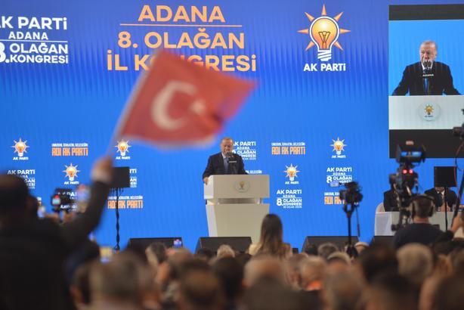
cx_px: 232
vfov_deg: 6.9
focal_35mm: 200
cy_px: 155
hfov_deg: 10.3
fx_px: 2579
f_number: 2.8
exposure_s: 1/250
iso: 1000
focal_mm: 200
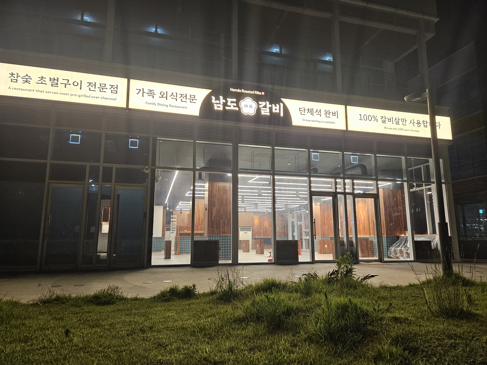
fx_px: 324
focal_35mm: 23
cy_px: 182
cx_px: 244
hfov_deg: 73.9
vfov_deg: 58.9
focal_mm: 5.4
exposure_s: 1/120
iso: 320
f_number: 1.8
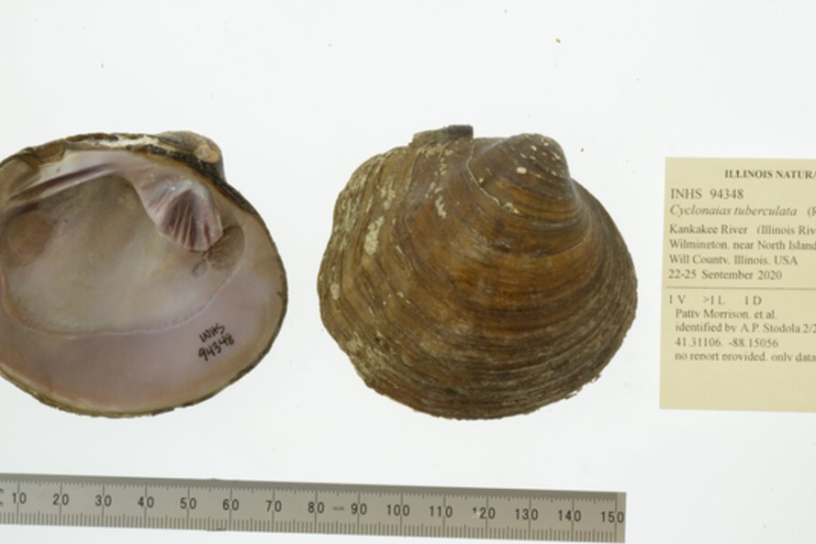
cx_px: 467
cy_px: 228
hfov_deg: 25.0
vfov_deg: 16.9
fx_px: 1836
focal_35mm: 81
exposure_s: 1/6
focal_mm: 60
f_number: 32
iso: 100
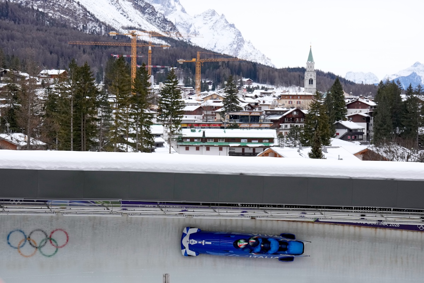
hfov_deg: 23.9
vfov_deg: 16.1
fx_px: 1001
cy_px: 142
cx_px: 212
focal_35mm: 85
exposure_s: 1/5000
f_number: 5.6
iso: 1600
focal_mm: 85
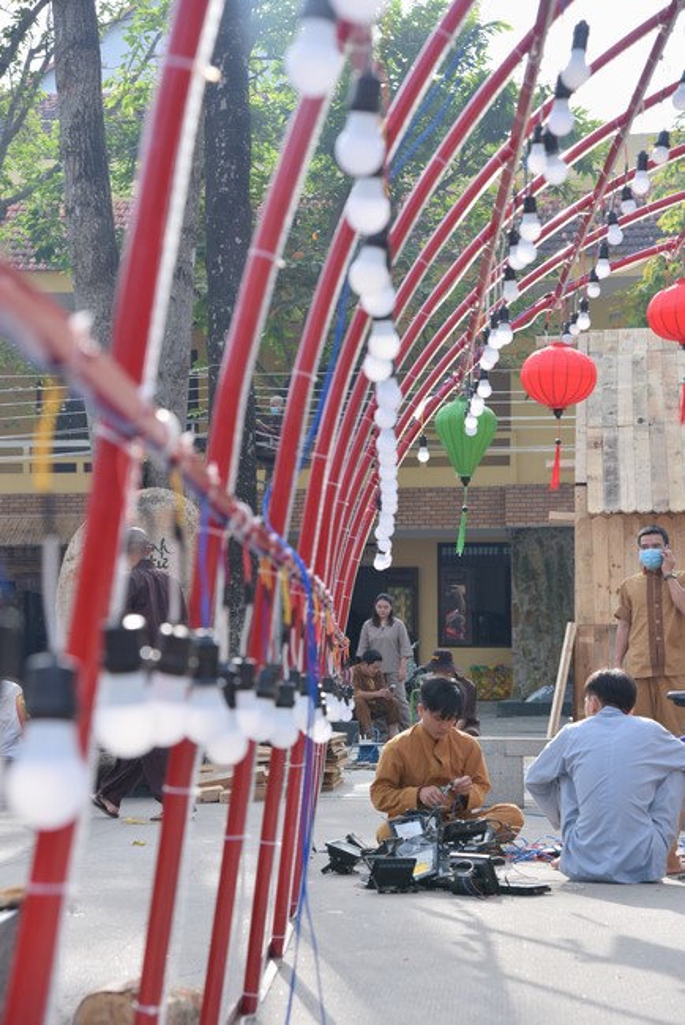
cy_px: 512
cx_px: 342
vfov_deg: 26.0
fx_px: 2224
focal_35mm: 78
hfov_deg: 17.5
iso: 100
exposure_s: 1/160
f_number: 7.1
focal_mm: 78
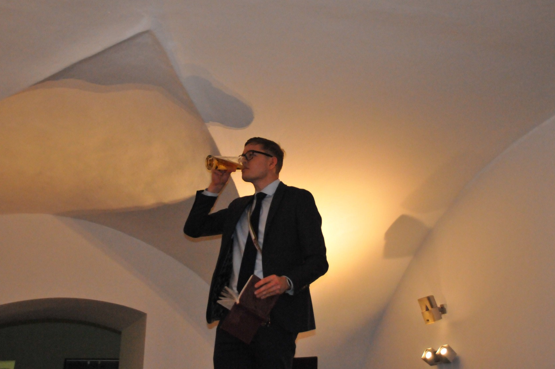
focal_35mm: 55
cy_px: 158
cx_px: 282
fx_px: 847
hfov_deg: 36.3
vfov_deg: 24.5
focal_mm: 32
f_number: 4
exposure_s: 1/250
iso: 3200
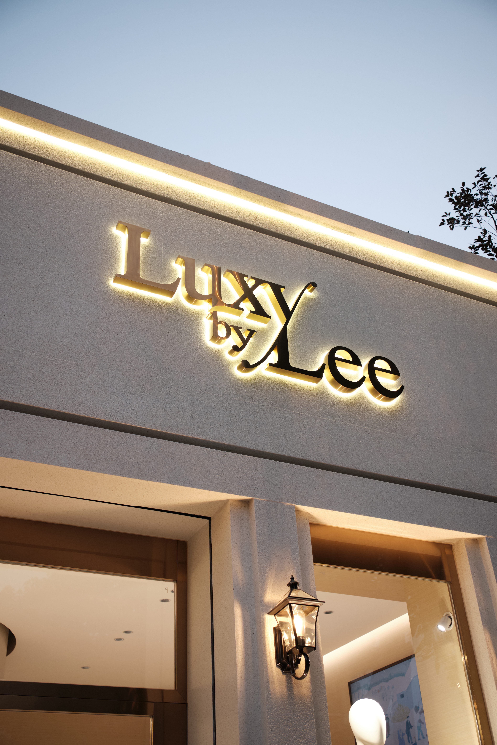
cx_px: 248
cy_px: 372
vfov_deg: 51.9
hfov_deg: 35.9
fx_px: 766
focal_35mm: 37
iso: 500
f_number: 2.8
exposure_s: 1/100
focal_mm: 24.5
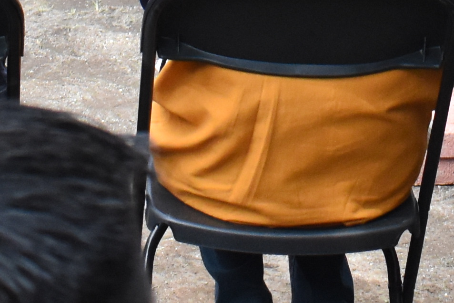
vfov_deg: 7.3
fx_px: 2143
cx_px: 354
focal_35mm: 170
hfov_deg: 12.0
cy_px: -553
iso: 1250
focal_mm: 18
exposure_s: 1/1000
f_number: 4
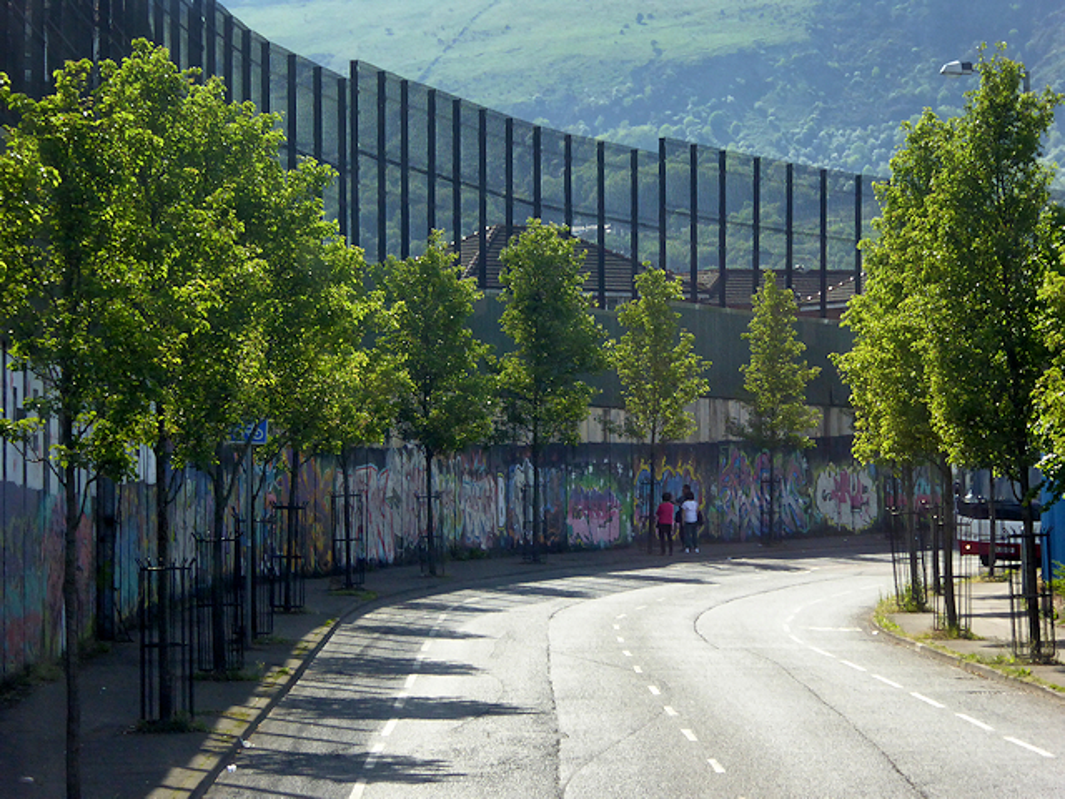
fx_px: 6153
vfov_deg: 7.4
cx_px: 532
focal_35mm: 200
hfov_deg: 9.9
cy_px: 400
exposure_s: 1/640
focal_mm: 35.8
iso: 320
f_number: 5.6
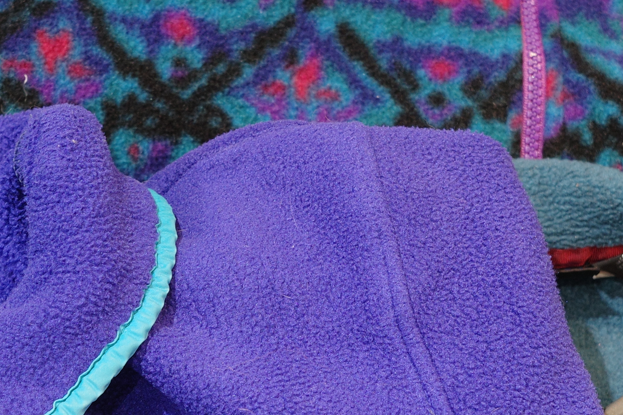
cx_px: 141
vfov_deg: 10.3
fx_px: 2301
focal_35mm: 133
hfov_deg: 15.3
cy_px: 265
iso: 400
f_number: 3.2
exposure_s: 1/5
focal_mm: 26
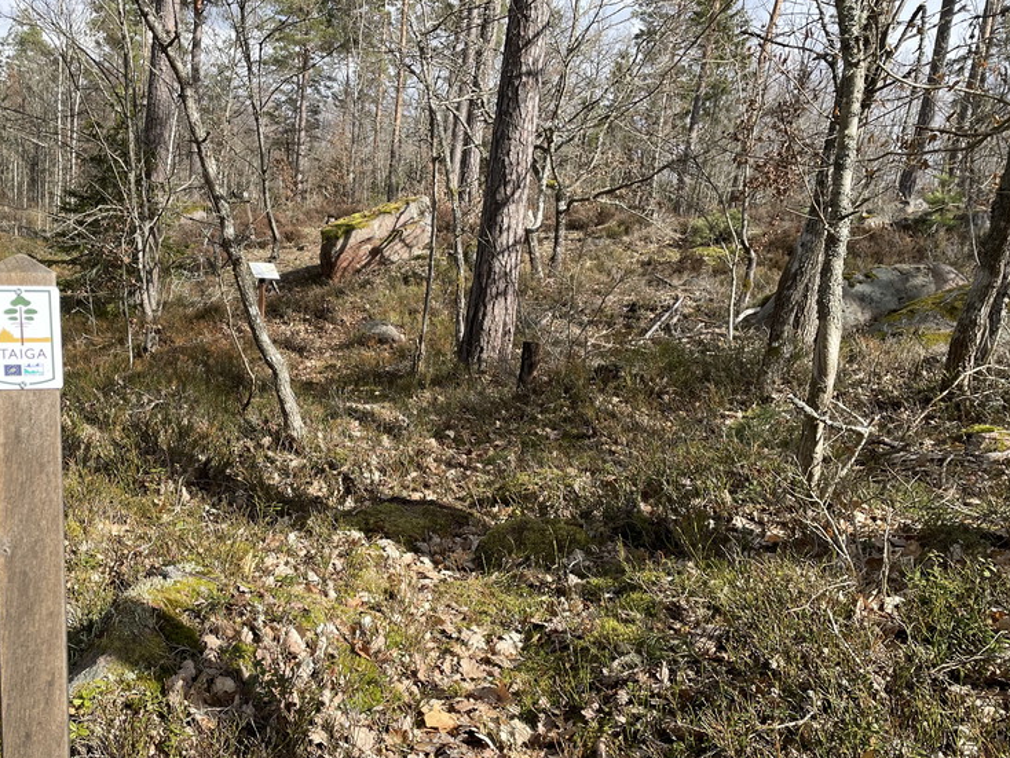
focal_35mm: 34
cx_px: 367
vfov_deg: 41.6
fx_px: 992
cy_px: 455
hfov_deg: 53.2
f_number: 1.6
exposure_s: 1/1642
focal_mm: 4.2
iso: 32
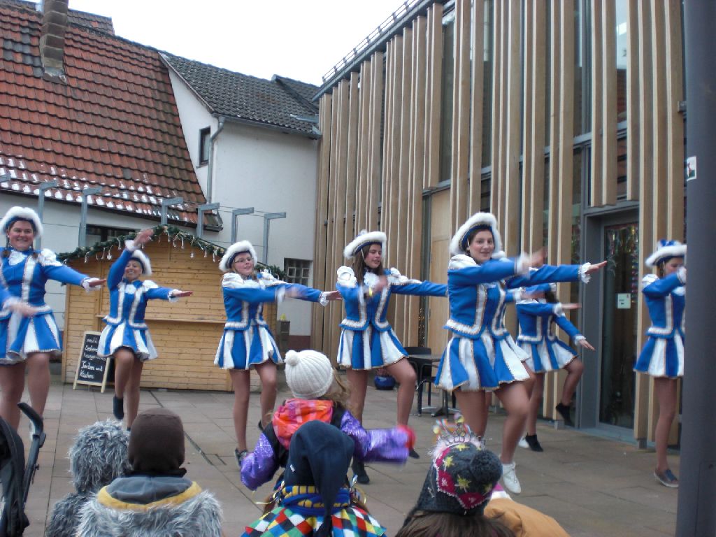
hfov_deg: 49.0
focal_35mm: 38
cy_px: 268
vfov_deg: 37.7
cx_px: 358
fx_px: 786
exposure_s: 1/60
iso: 100
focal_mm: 6.3
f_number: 3.1
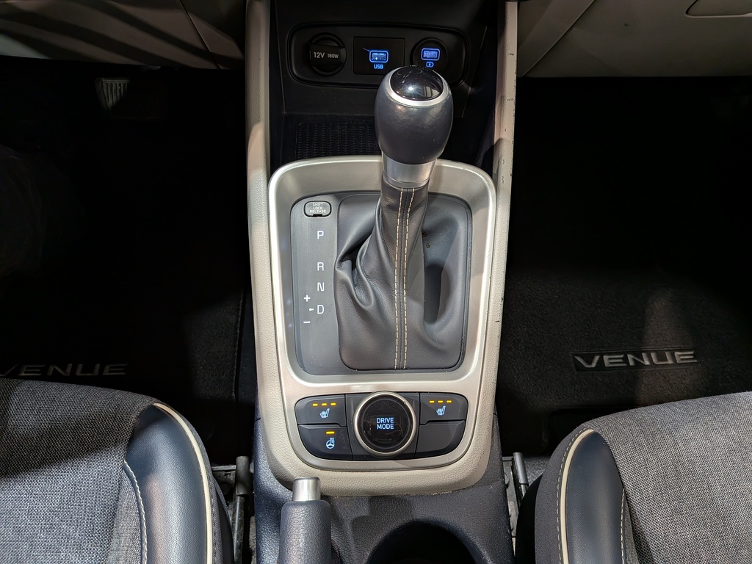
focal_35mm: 24
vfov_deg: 56.8
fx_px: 521
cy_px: 282
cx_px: 376
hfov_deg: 71.6
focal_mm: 4.53
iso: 99
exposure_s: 1/33.3
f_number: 1.7
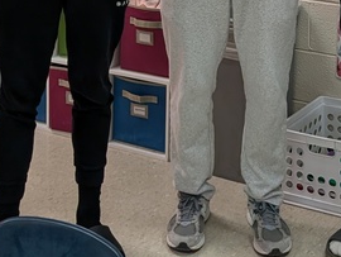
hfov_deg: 21.4
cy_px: -132
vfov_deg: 15.0
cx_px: 226
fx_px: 897
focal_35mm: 91
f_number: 1.68
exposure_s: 1/285
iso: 18
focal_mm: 6.9
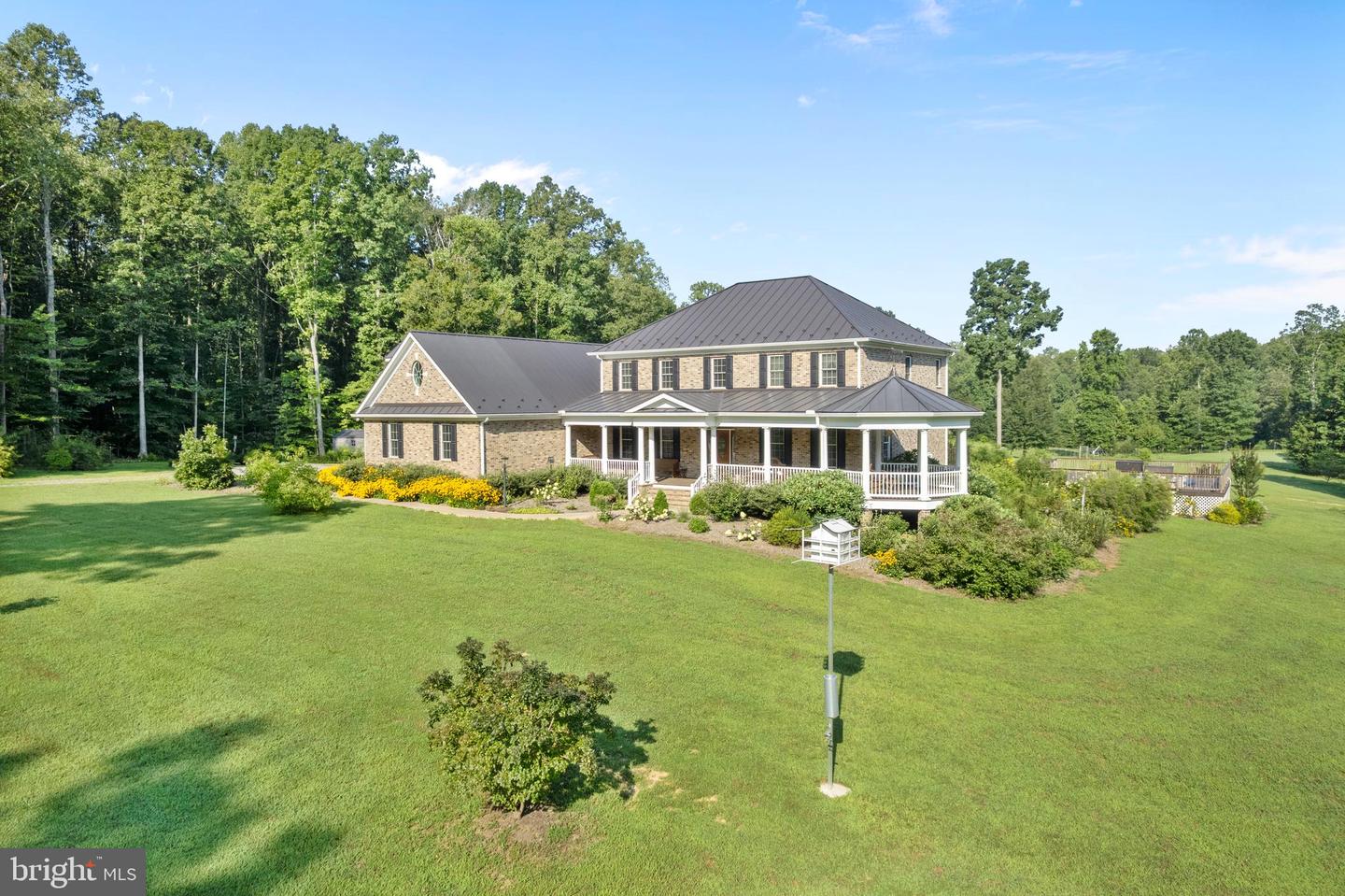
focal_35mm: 22
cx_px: 672
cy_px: 448
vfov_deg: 57.2
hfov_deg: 78.6
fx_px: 822
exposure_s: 1/1600
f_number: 2.8
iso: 110
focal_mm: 8.38
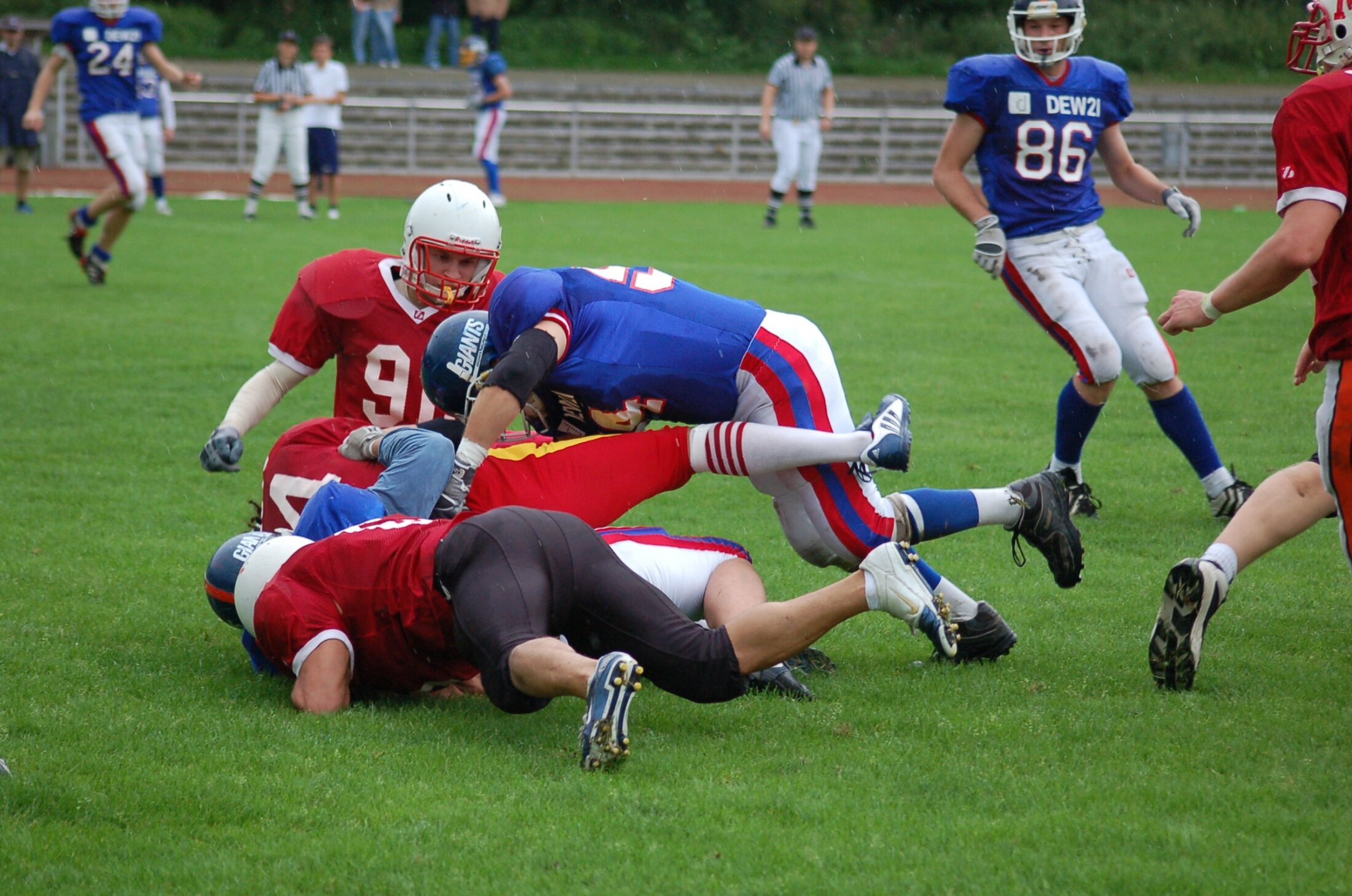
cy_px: 448
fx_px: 6185
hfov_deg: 12.5
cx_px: 676
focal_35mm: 165
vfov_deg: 8.3
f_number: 4.2
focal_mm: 110
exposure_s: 1/500
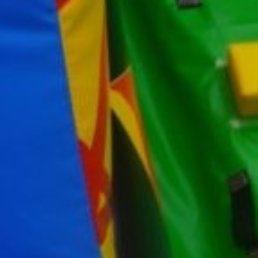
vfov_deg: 11.9
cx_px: 850
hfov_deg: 8.9
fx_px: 1231
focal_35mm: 146
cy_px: 189
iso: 100
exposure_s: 1/100
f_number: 7.1
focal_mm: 16
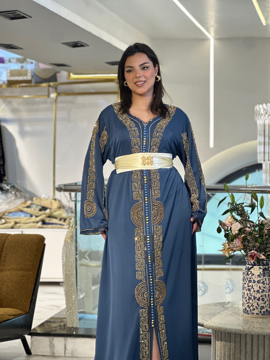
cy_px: 180
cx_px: 135
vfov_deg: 25.3
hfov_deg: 19.1
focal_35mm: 77
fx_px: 801
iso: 80
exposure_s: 1/100
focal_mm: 9
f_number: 2.8
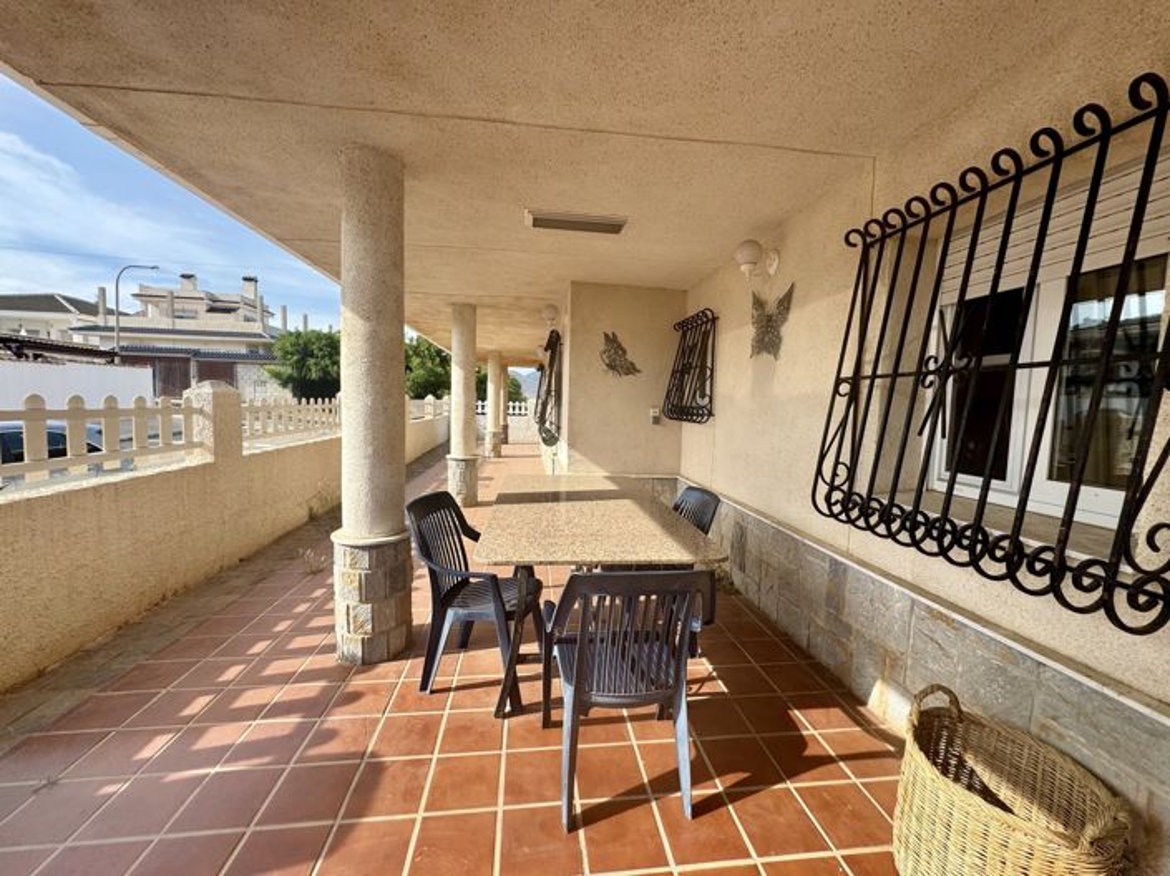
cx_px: 585
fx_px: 473
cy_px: 438
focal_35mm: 14
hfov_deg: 102.1
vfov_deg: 85.6
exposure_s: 1/849
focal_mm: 2.22
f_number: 2.2
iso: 50
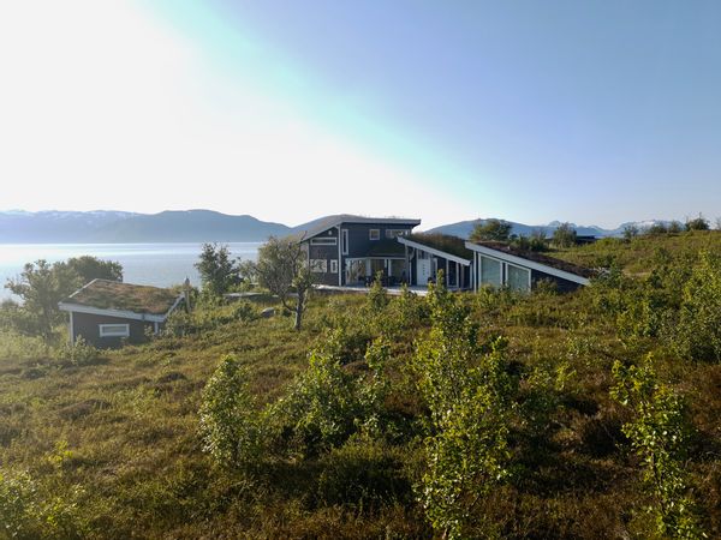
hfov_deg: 67.3
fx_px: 542
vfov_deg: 53.1
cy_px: 270
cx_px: 360
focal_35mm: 26
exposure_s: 1/1605
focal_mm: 4.3
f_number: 1.5
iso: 50
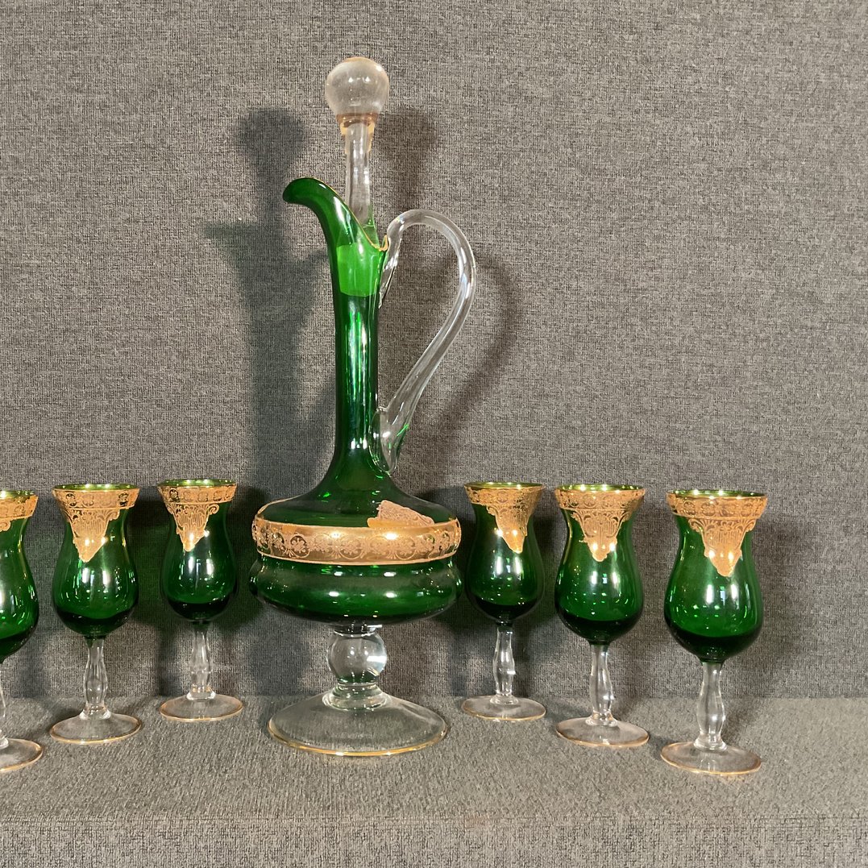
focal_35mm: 36
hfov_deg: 45.7
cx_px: 326
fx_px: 1021
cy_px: 456
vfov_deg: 46.0
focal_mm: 3
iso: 250
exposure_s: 1/50
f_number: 1.8
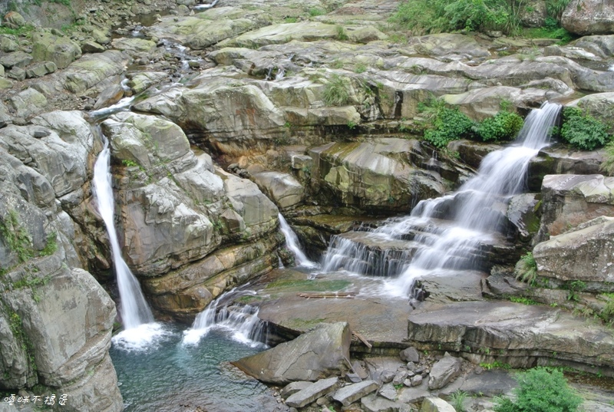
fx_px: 889
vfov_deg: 26.1
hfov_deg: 38.1
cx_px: 307
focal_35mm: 52
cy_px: 206
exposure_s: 1/10
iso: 100
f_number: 16
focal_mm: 19.6
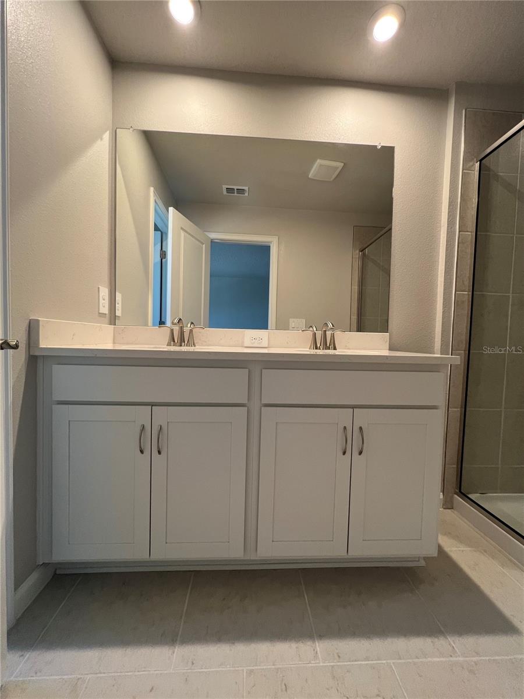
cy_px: 350
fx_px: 262
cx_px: 262
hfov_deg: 89.9
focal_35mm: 13
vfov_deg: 106.2
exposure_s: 1/120
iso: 160
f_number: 1.8
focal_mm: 1.57
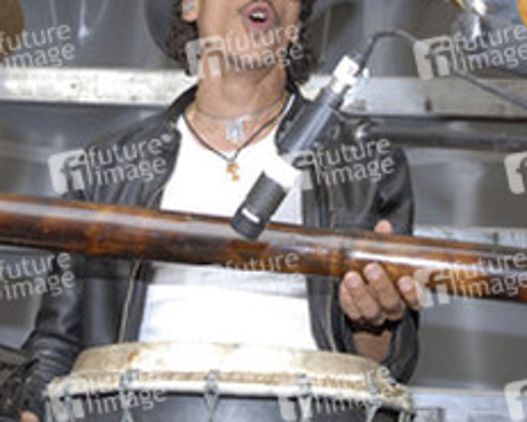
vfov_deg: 21.4
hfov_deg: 26.8
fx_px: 1108
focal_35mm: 71
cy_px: 109
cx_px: 271
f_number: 5.6
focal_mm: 26
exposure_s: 1/200
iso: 400
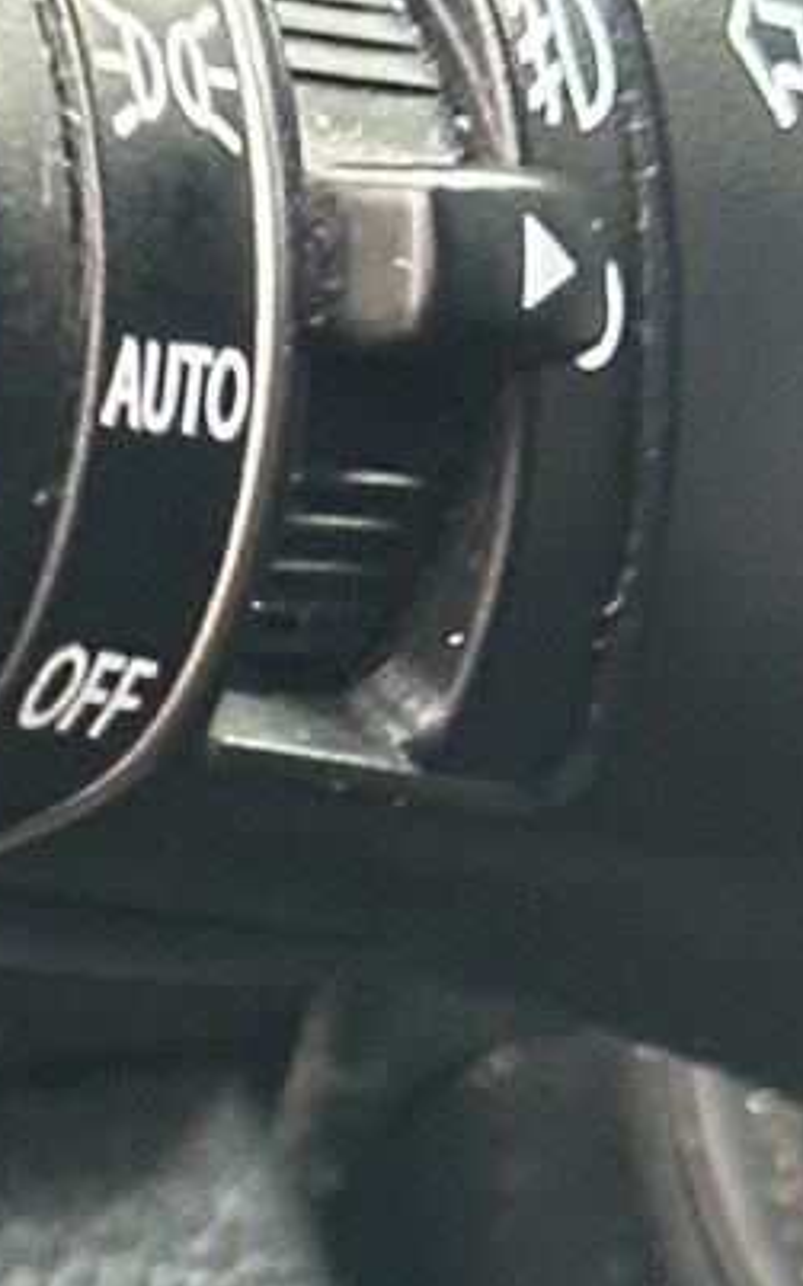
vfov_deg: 6.4
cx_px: -1788
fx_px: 11353
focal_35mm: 324
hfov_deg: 3.9
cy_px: 1932
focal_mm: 6.86
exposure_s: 1/64
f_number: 1.78
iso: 80
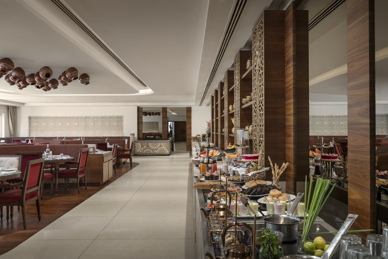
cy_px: 130
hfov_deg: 58.7
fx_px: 345
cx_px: 194
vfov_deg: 41.1
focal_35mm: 32
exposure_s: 1/2
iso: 200
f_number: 9
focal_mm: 32
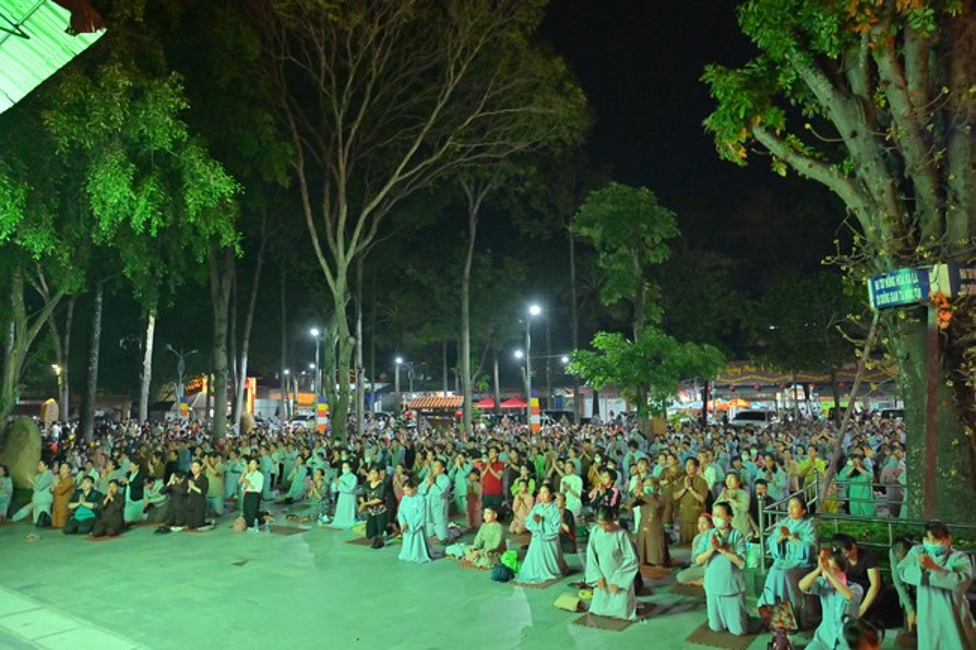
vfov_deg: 53.1
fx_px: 650
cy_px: 325
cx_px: 488
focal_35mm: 24
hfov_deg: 73.8
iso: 3200
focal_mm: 24
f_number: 3.2
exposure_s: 1/125
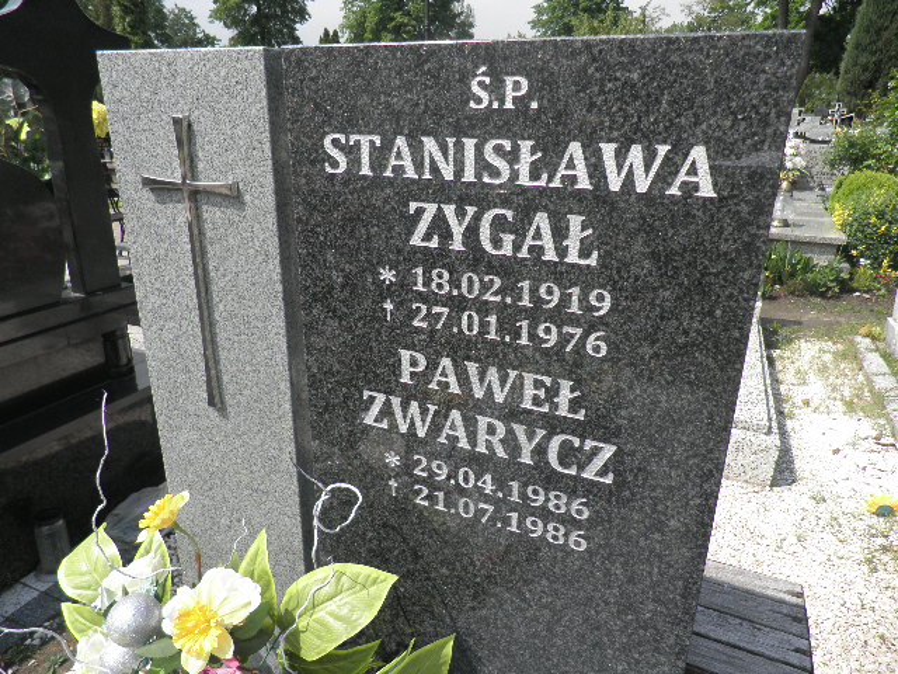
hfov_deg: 71.6
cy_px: 337
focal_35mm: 24
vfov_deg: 56.8
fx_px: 623
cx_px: 449
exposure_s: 1/125
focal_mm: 4.3
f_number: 8.3
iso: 64
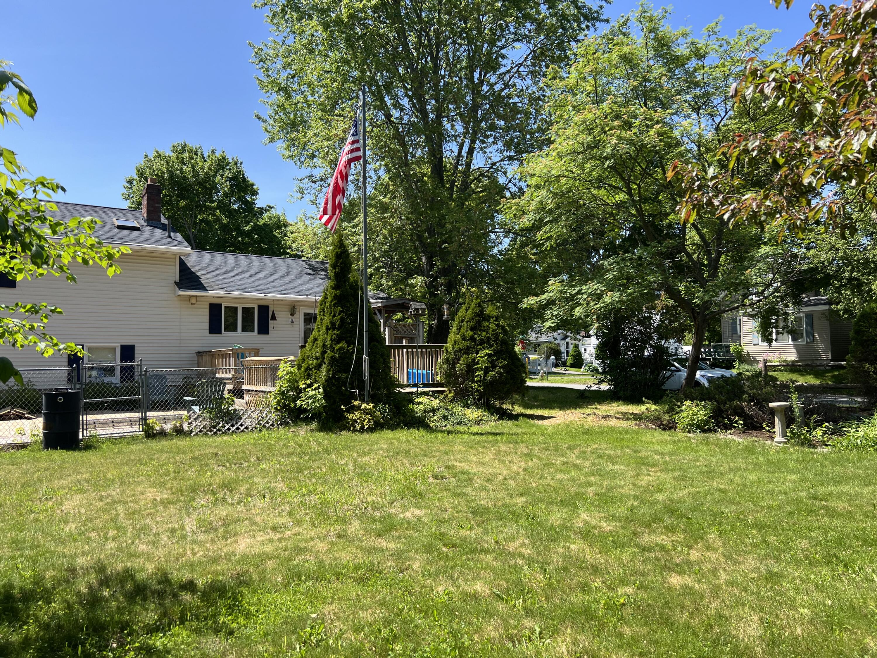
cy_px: 329
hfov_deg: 67.3
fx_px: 659
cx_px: 438
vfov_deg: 53.1
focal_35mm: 26
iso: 50
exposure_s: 1/1779
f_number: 1.5
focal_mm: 5.7
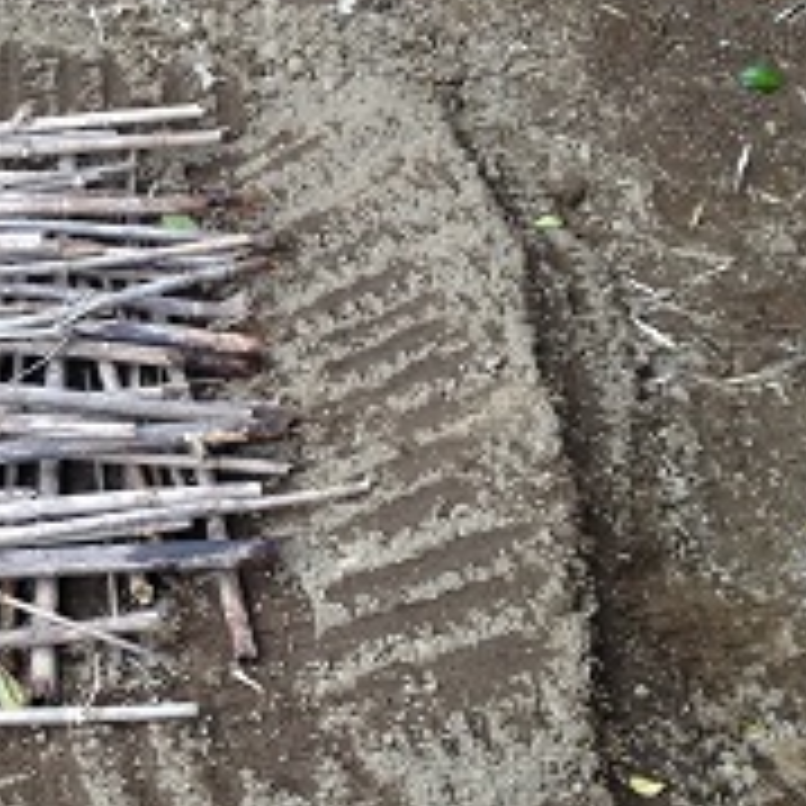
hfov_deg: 23.7
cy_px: 459
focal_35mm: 69
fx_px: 1818
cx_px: -45
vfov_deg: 25.0
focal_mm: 4.28
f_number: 2.4
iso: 100
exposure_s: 1/120
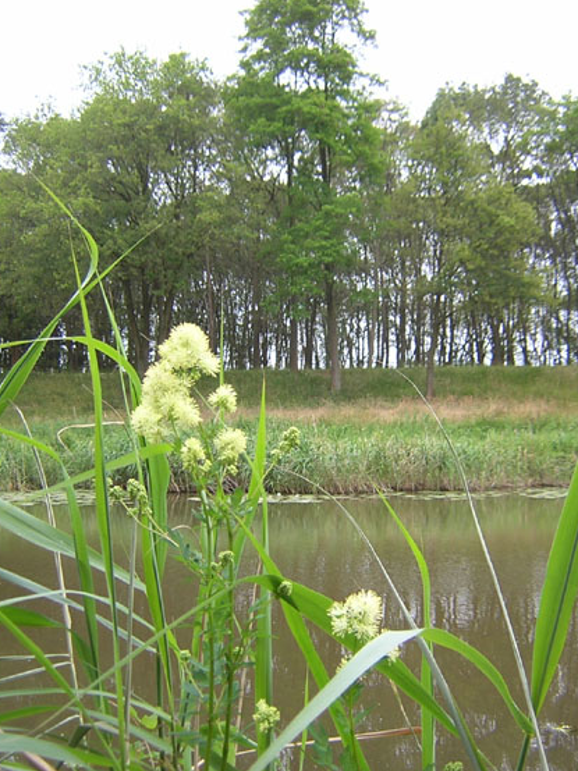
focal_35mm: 39
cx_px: 292
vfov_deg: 47.9
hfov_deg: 36.8
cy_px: 401
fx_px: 869
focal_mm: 4.7
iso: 100
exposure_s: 1/164
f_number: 2.6
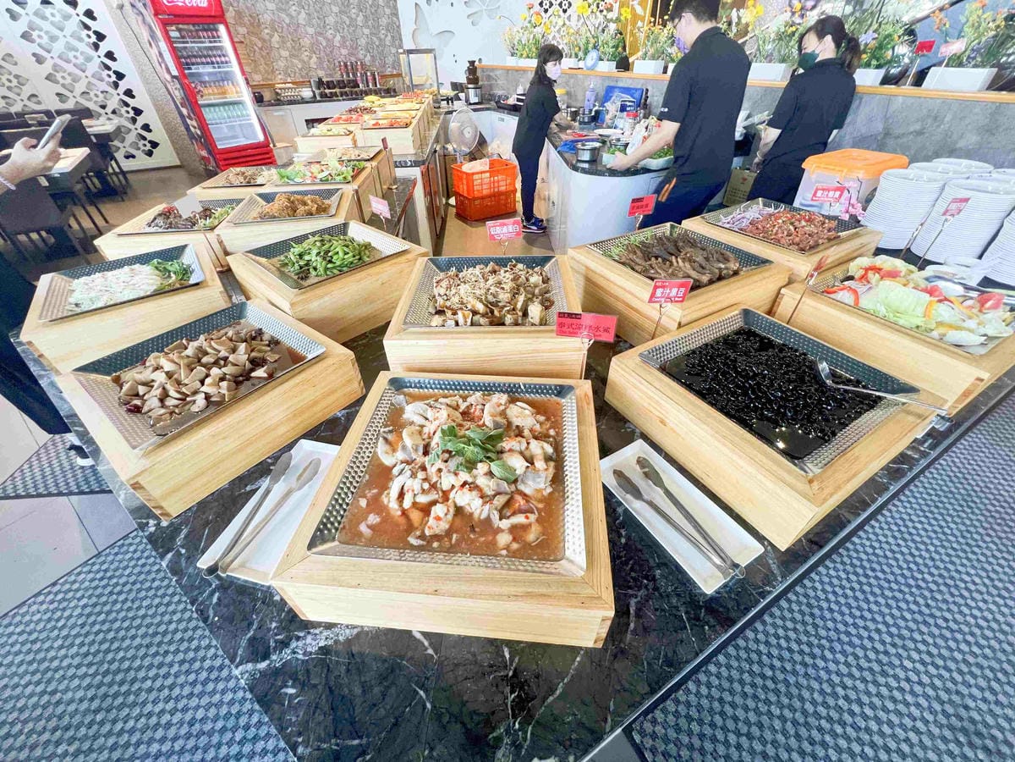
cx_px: 508
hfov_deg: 106.2
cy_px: 381
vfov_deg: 89.9
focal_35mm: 13
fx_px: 381
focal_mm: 1.57
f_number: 1.8
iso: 200
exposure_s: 1/60
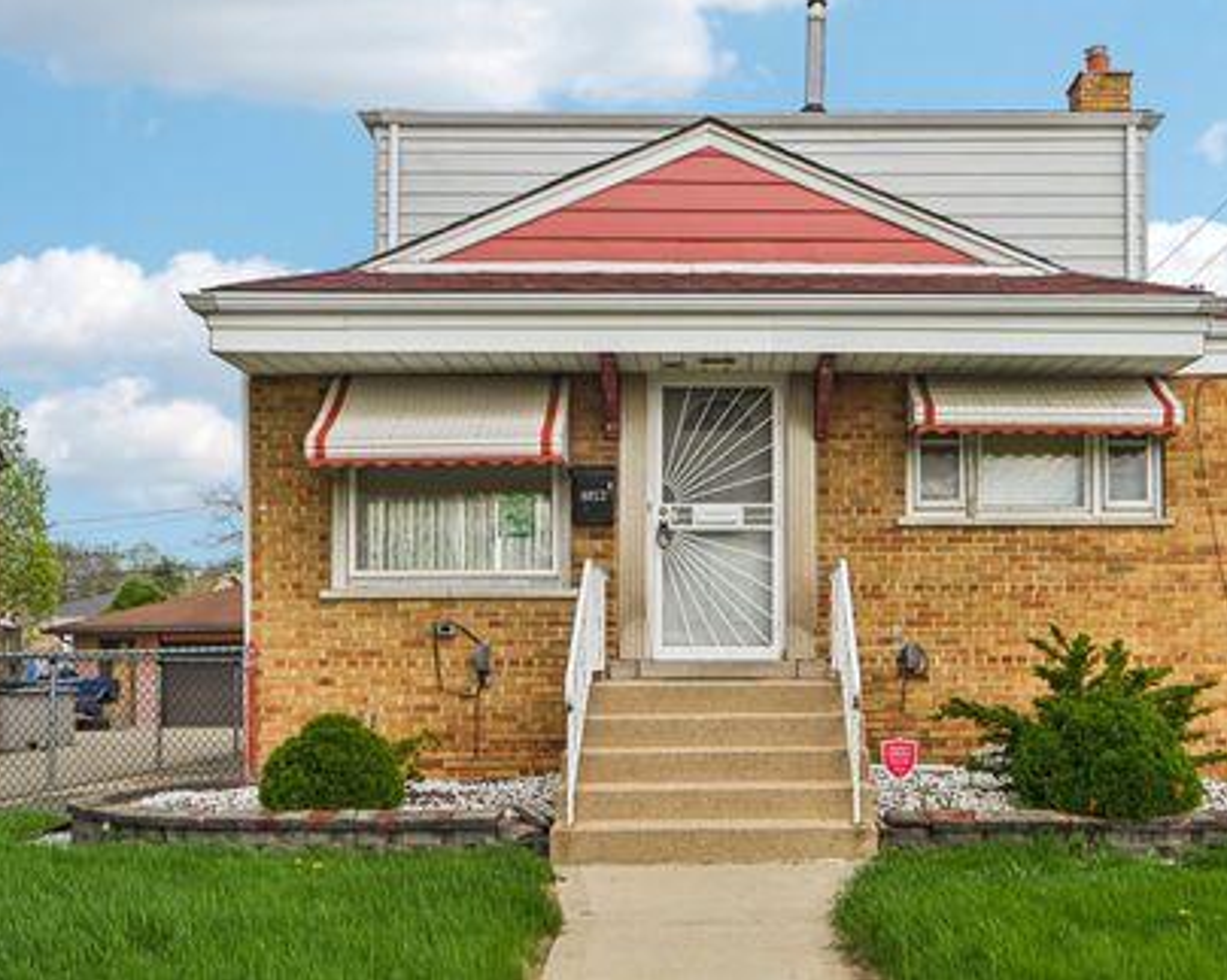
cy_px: 478
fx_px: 1307
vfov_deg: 41.1
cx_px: 738
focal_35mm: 36
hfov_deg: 50.0
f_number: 13
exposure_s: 1/400
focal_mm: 31
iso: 400
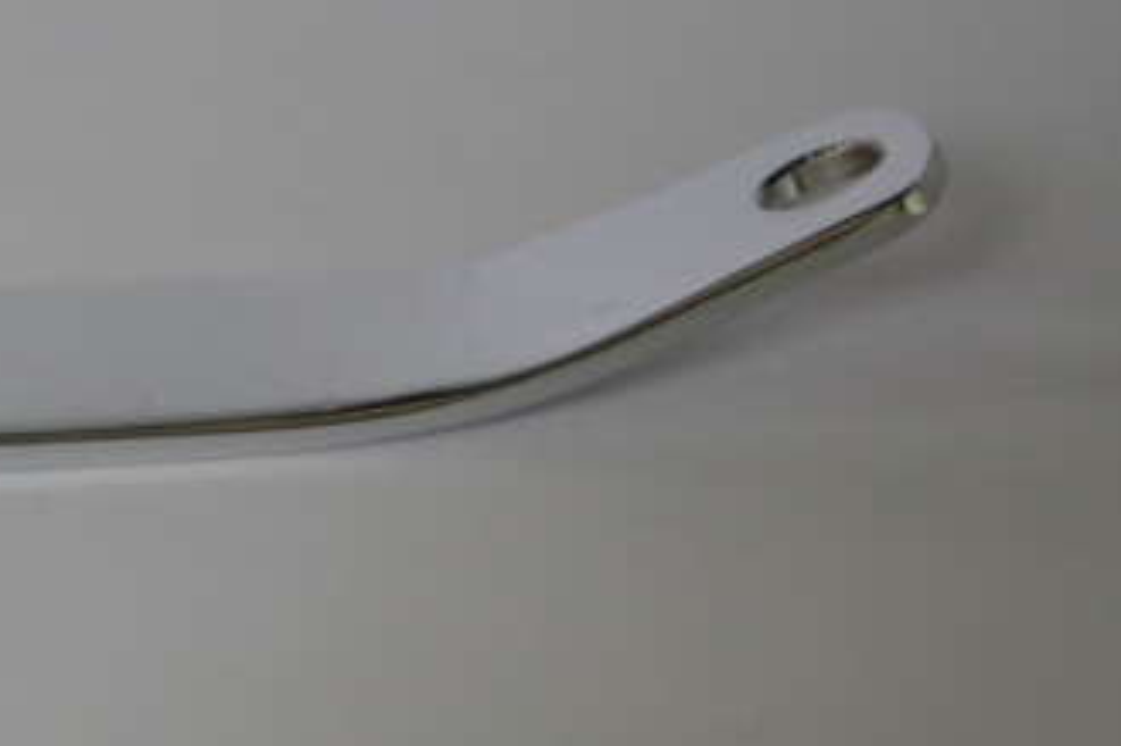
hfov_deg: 11.0
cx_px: 150
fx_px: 5789
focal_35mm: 186
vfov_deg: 7.4
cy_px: 405
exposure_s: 1/45
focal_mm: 68
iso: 800
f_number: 5.6
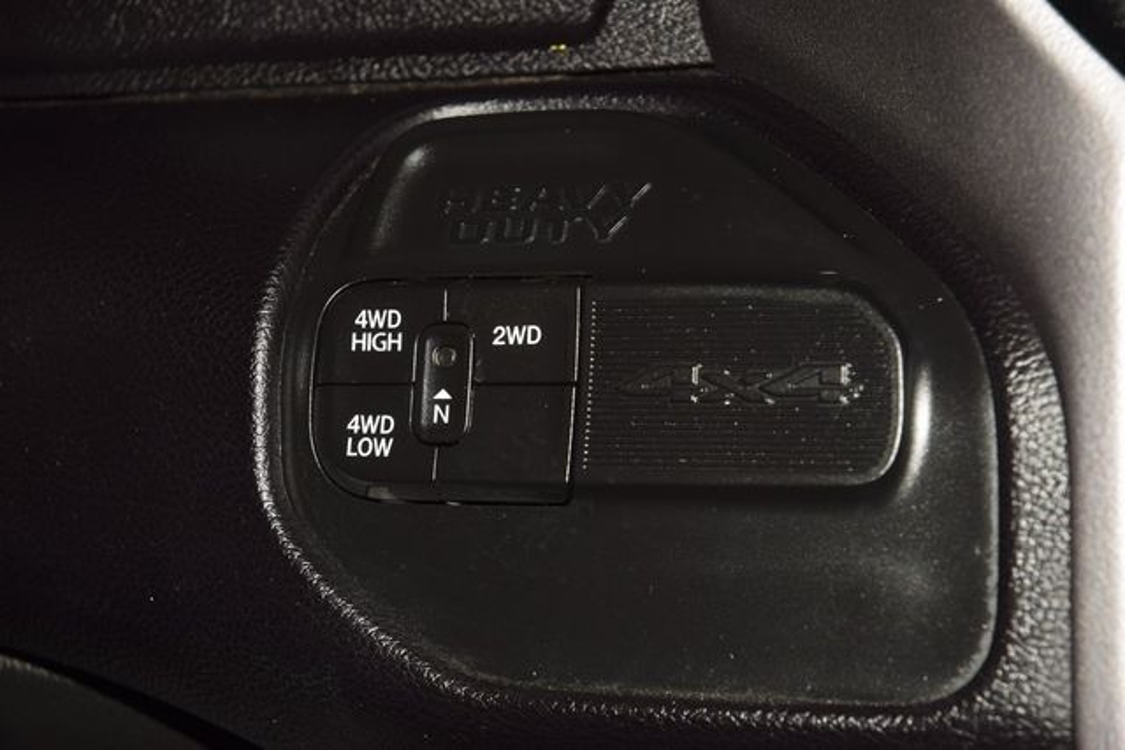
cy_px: 375
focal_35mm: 105
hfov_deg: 19.5
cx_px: 562
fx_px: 3282
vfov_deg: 13.0
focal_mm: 70
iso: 100
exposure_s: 1/125
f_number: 8
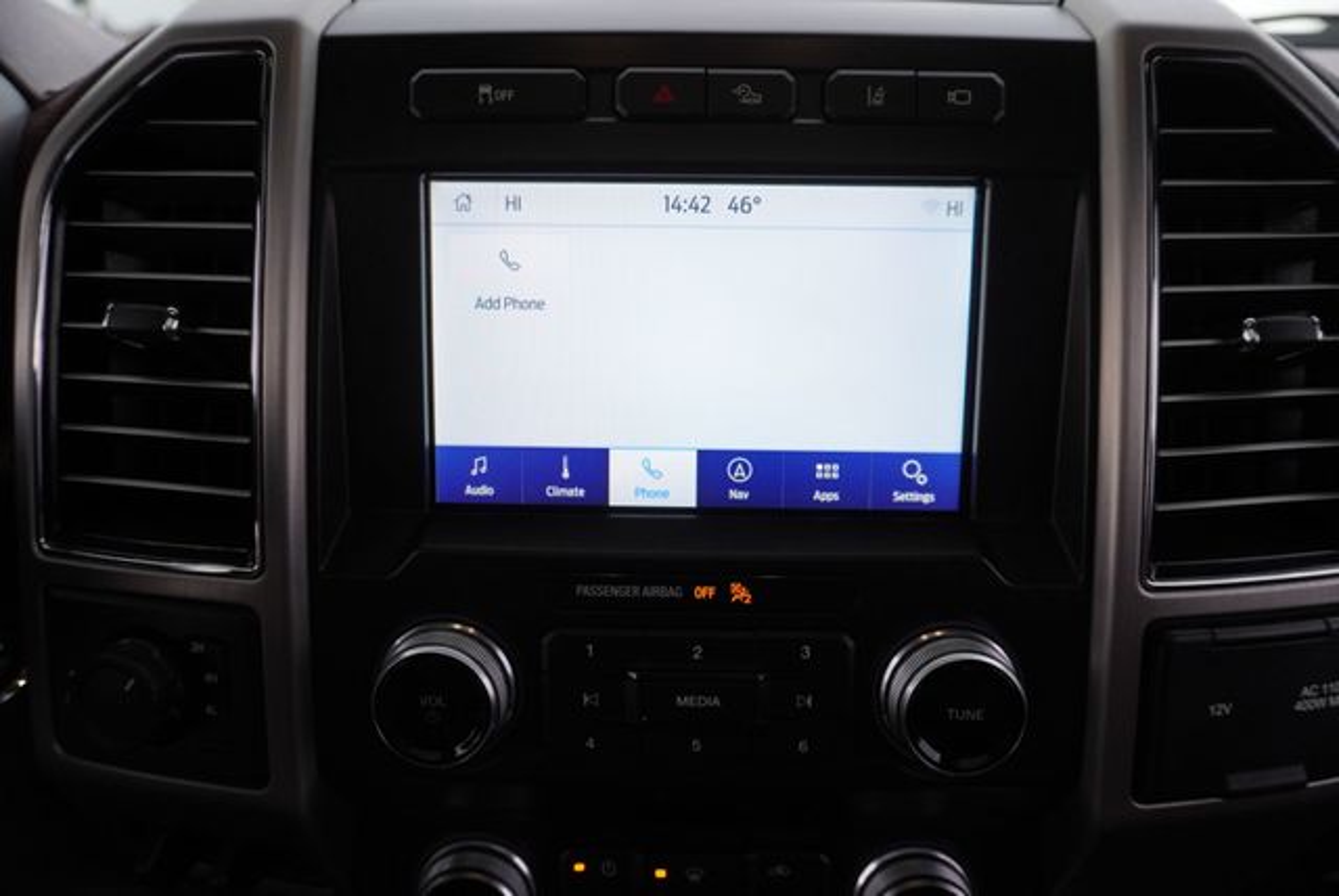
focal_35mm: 24
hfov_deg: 73.7
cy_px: 448
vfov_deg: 53.2
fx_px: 893
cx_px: 670
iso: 640
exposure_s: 1/320
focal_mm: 16
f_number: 4
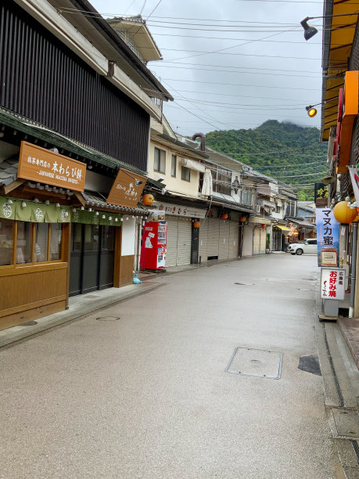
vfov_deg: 61.7
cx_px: 180
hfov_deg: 48.2
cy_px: 240
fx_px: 401
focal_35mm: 29
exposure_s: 1/250
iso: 16
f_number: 1.8
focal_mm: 3
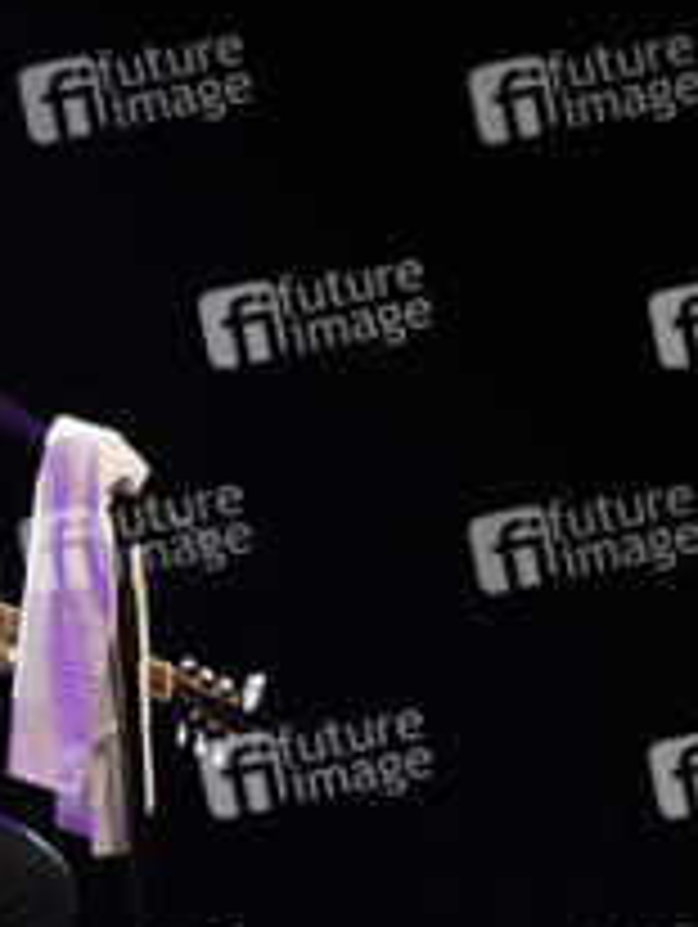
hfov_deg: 5.9
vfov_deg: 7.8
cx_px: -254
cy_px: 652
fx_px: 6761
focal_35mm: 252
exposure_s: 1/60
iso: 800
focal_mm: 120
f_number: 7.1
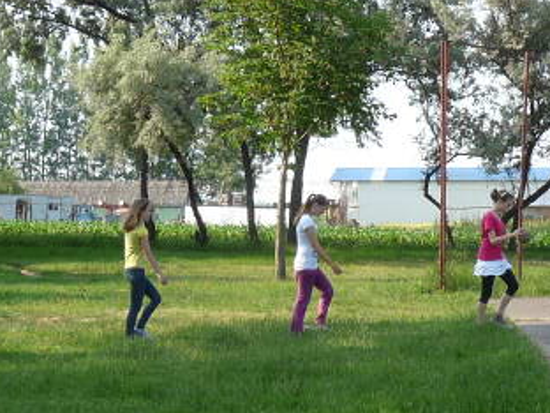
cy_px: 261
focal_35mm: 123
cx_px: 331
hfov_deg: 16.0
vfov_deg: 12.0
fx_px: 1954
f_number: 4.5
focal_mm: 6.1
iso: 100
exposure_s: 1/200
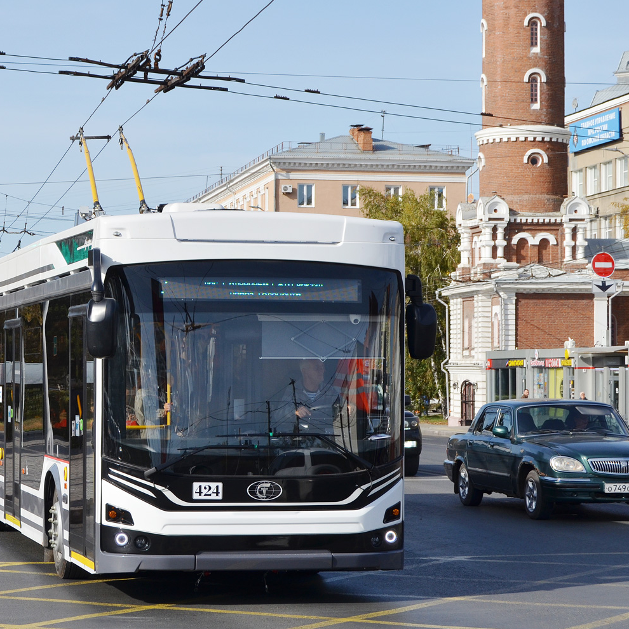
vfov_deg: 21.4
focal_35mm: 81
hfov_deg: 21.3
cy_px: 315
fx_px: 1665
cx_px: 201
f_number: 7.1
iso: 200
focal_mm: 42
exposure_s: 1/1000
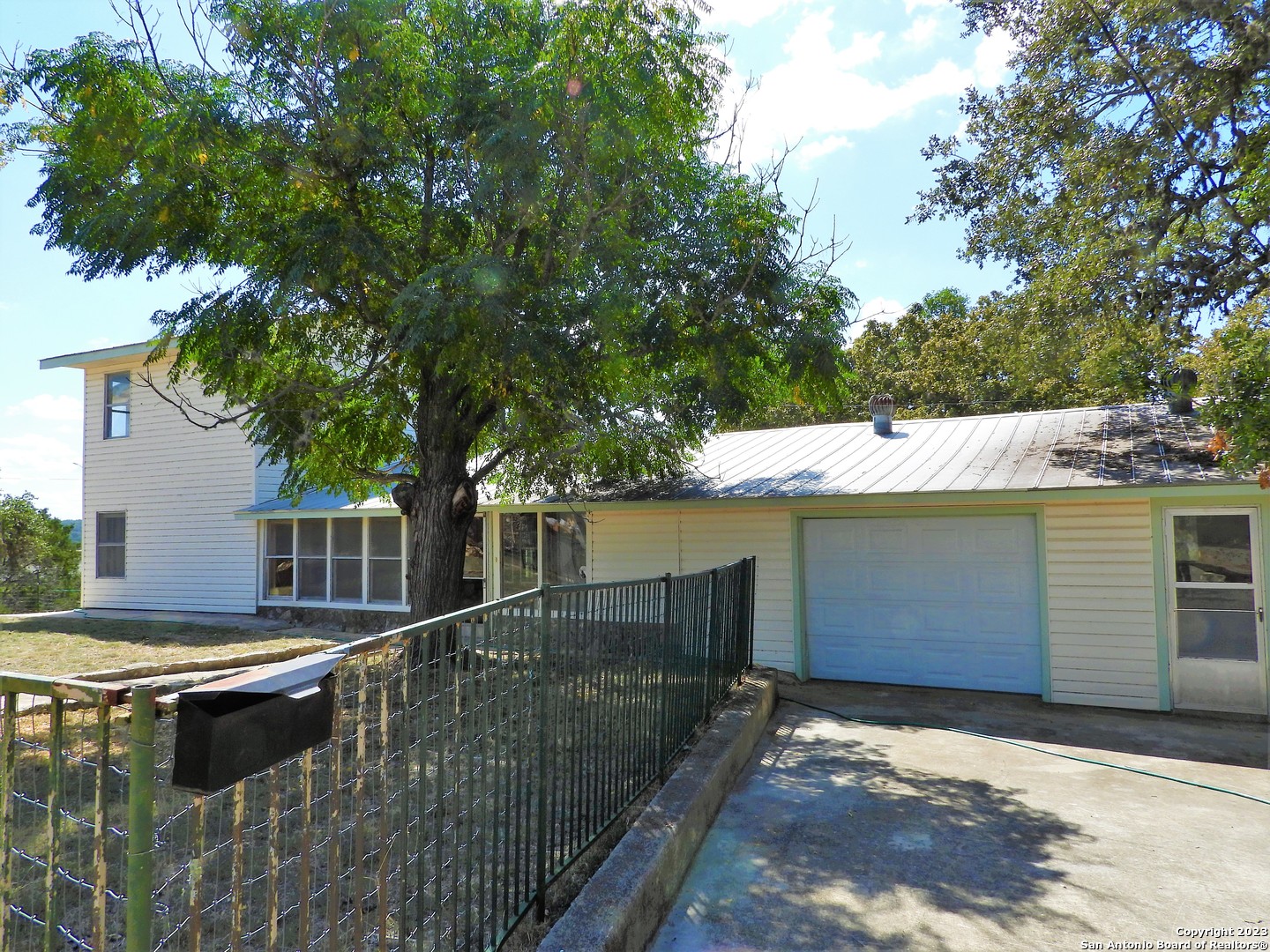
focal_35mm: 24
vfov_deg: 56.8
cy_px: 476
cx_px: 635
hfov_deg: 71.6
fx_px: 881
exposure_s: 1/500
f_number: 4.5
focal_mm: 4.3
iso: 100
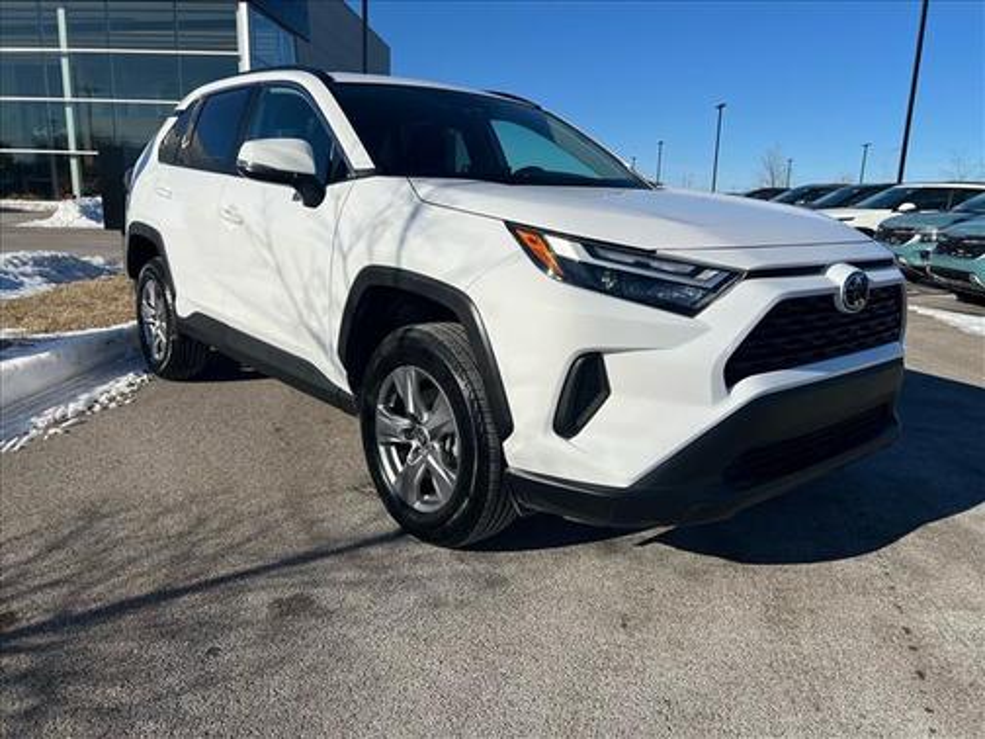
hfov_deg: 67.3
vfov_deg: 53.1
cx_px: 492
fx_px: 740
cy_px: 370
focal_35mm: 26
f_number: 1.5
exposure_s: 1/9434
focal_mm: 5.7
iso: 50
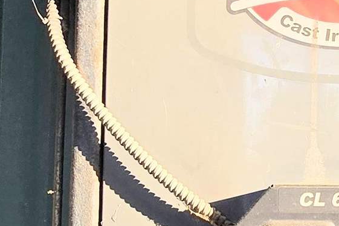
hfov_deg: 26.2
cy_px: 136
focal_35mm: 74
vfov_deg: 18.4
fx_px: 697
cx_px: 324
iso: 64
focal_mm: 2.2
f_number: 2.2
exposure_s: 1/120
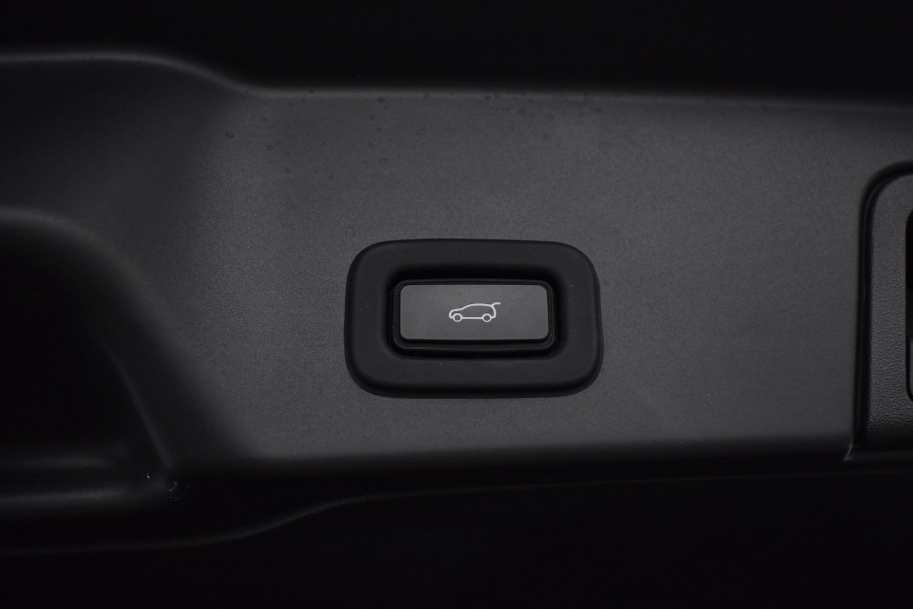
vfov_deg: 31.9
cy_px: 304
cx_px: 456
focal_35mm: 42
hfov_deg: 46.4
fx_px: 1065
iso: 400
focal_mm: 28
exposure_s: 1/50
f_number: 4.2
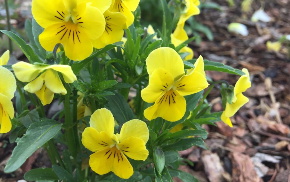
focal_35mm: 31
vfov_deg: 40.4
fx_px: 245
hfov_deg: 61.2
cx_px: 144
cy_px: 72
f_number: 2.2
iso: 50
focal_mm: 4.15
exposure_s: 1/120
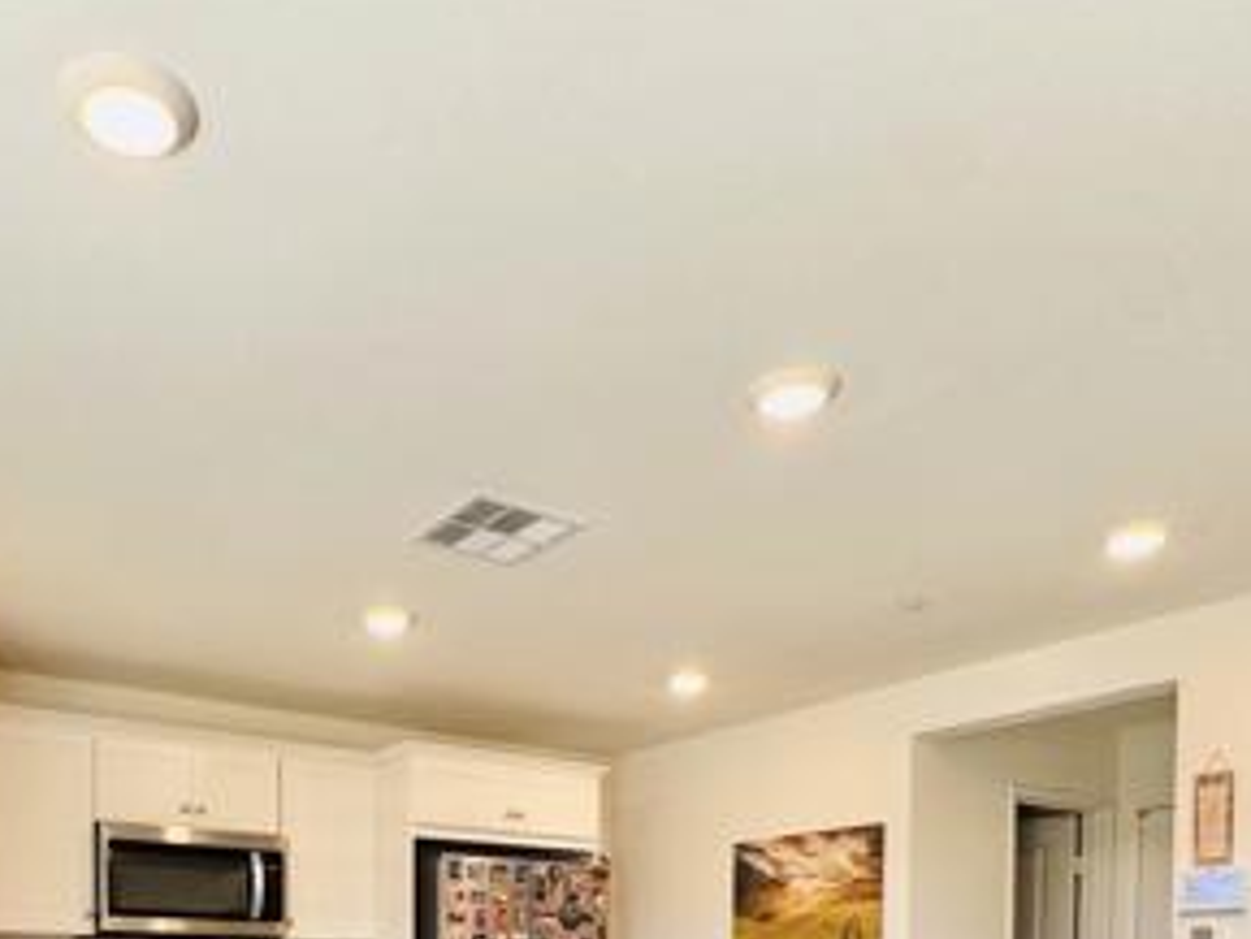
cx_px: 437
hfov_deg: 57.3
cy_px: 1021
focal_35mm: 31
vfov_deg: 38.2
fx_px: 1121
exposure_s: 1/120
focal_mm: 2.22
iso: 100
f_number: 2.2
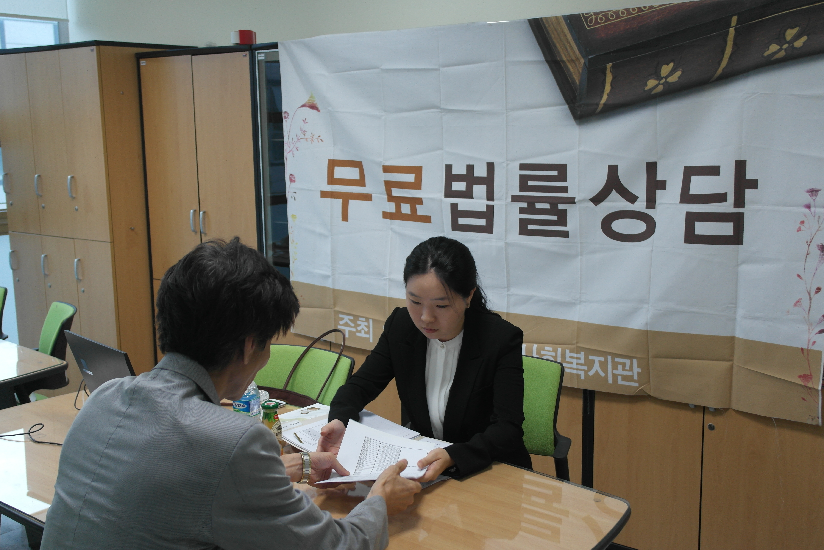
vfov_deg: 33.4
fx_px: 915
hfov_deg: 48.5
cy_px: 275
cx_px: 412
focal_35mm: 40
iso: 400
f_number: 4
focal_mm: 26
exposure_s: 1/80
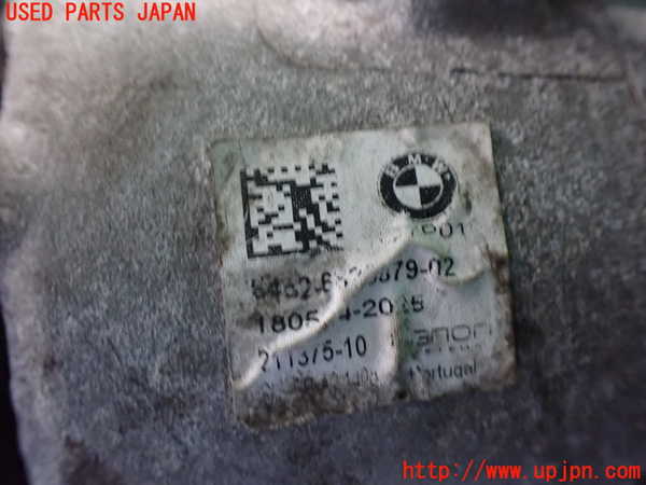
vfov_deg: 46.8
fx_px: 560
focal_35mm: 30
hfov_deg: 60.0
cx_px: 323
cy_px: 242
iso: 1250
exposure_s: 1/30
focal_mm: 5.4
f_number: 2.3
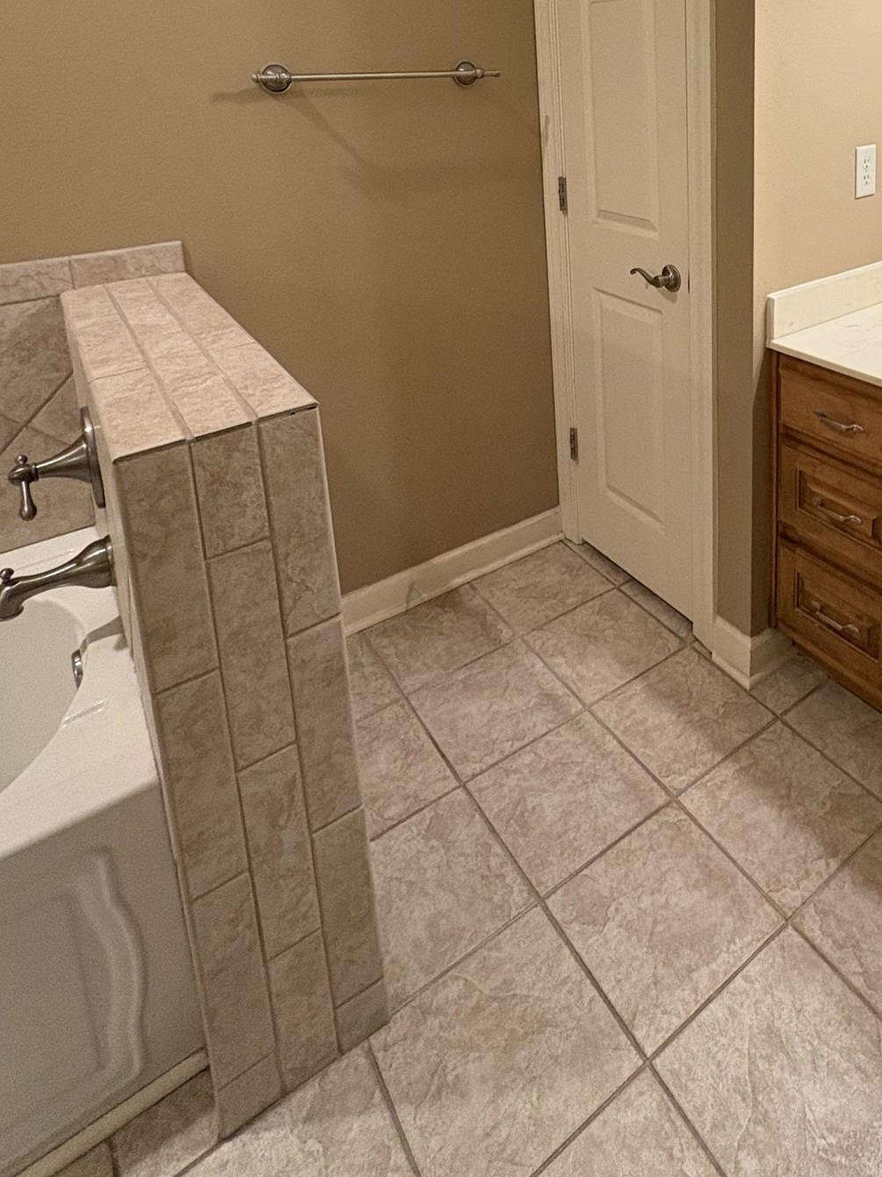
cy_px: 222
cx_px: 673
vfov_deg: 64.7
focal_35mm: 24
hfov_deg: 53.9
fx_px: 815
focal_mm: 2.22
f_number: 2.2
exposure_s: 1/60
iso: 320
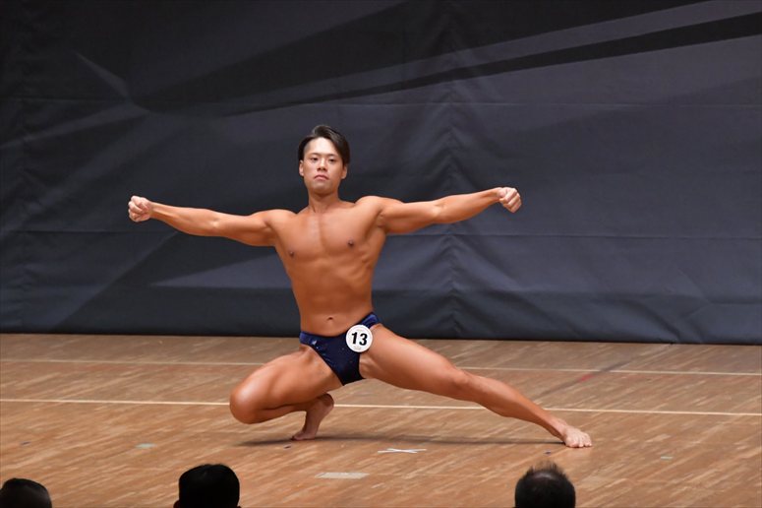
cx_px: 381
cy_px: 254
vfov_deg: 4.6
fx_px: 6347
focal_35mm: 300
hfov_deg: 6.9
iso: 6400
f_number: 5.6
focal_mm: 200
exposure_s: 1/400
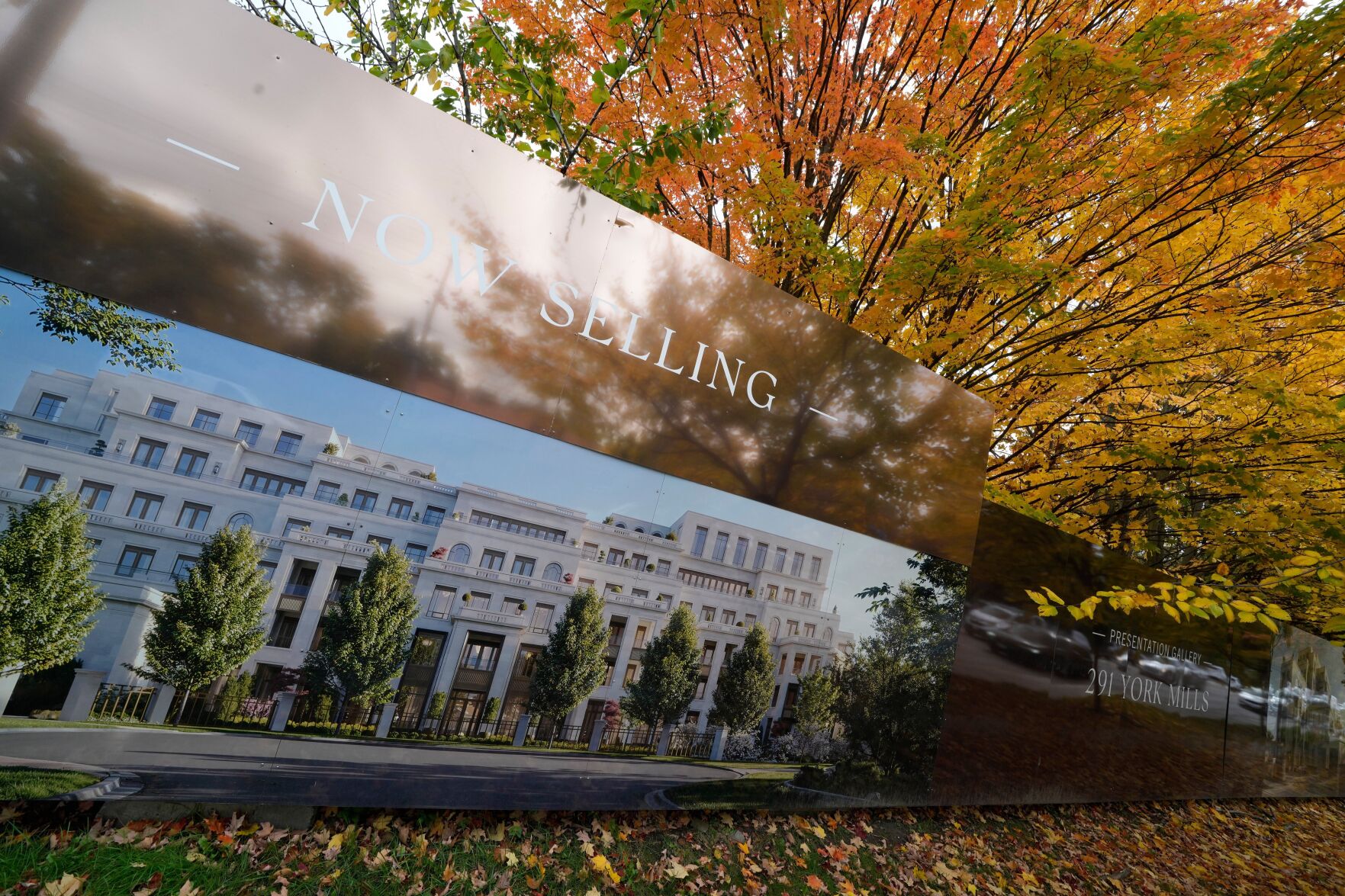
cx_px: 672
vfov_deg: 90.0
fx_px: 448
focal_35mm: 12
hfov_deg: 112.6
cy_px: 448
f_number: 10
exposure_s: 1/125
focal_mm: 12
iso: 400
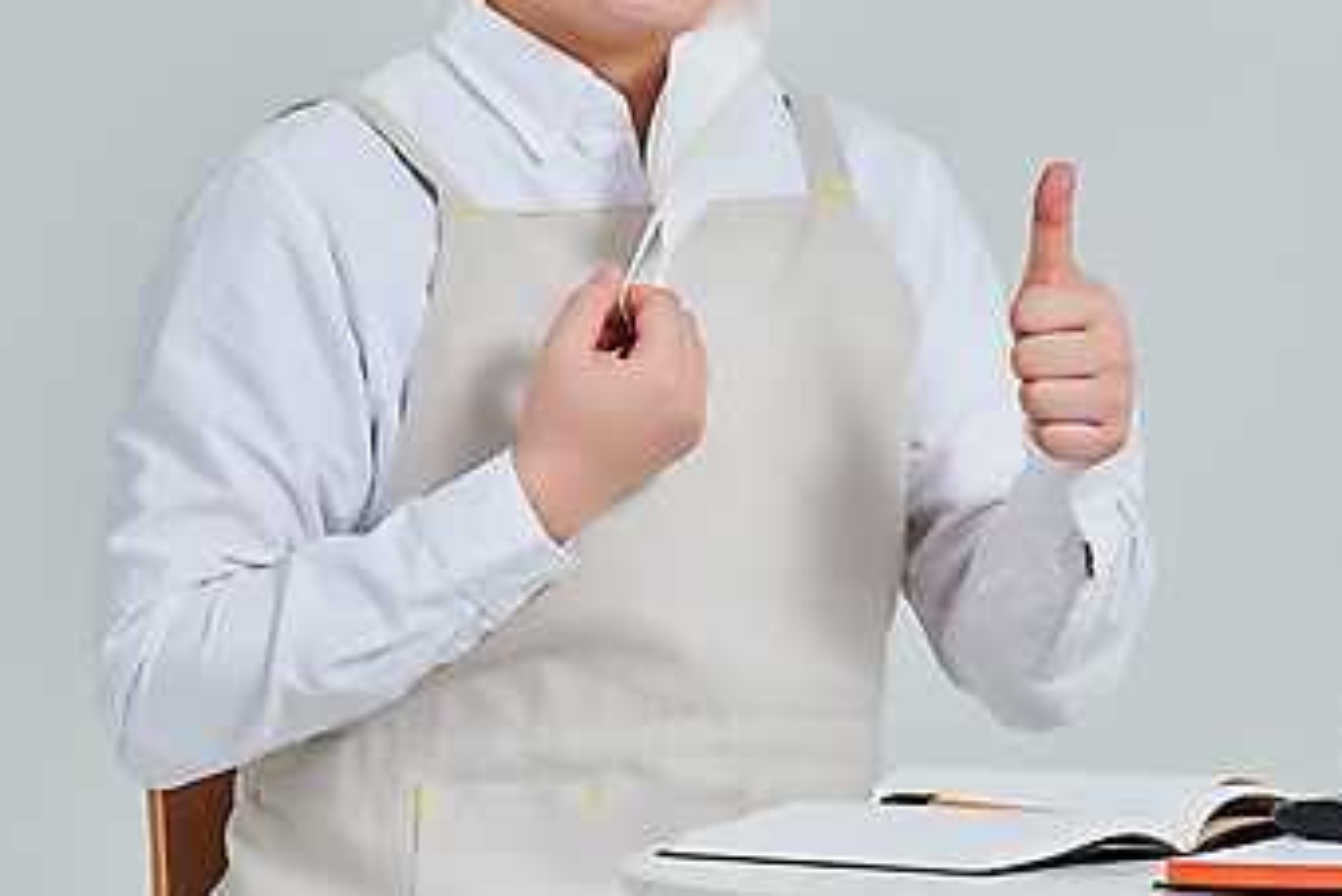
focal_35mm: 229
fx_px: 8540
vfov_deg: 6.0
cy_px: 126
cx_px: 1068
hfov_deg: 9.0
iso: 100
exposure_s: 1/125
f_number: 14
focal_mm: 130
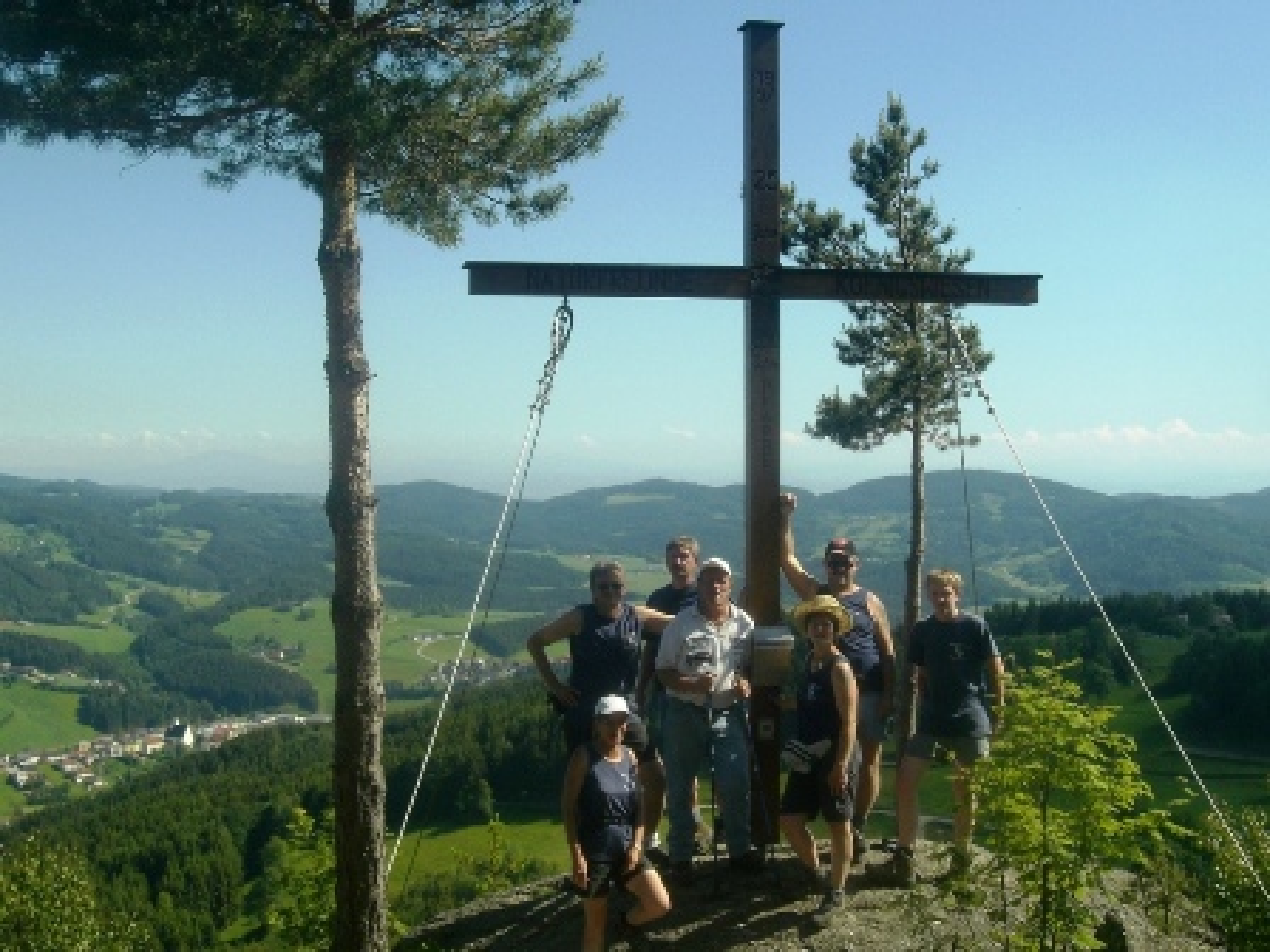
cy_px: 476
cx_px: 635
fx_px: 1688
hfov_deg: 41.2
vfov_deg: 31.5
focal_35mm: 46
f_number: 4.7
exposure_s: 1/500
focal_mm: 7.56
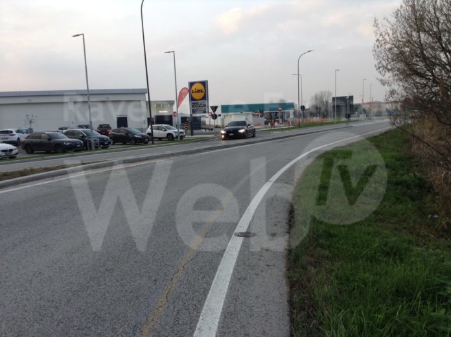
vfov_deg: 42.8
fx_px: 429
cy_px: 168
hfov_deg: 55.4
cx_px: 226
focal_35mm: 33
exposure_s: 1/120
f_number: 2.4
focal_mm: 3.3
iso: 25
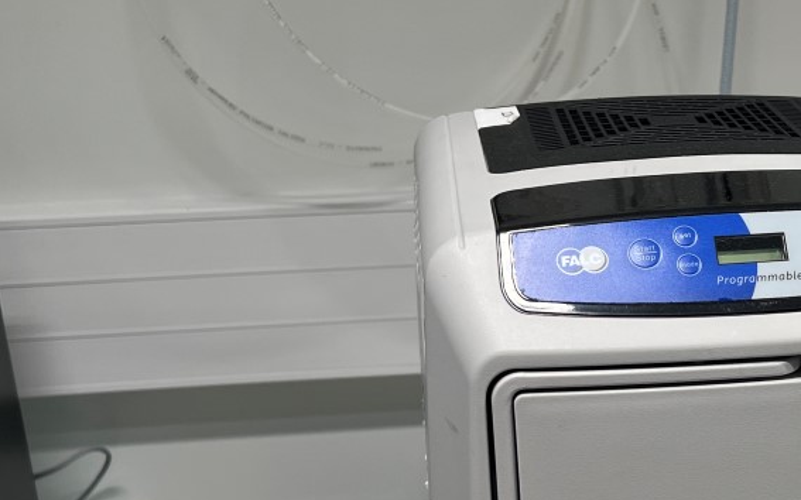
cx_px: 722
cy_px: 501
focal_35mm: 70
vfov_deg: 18.1
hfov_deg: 28.3
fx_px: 1528
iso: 40
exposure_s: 1/100
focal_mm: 5.7
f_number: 1.5
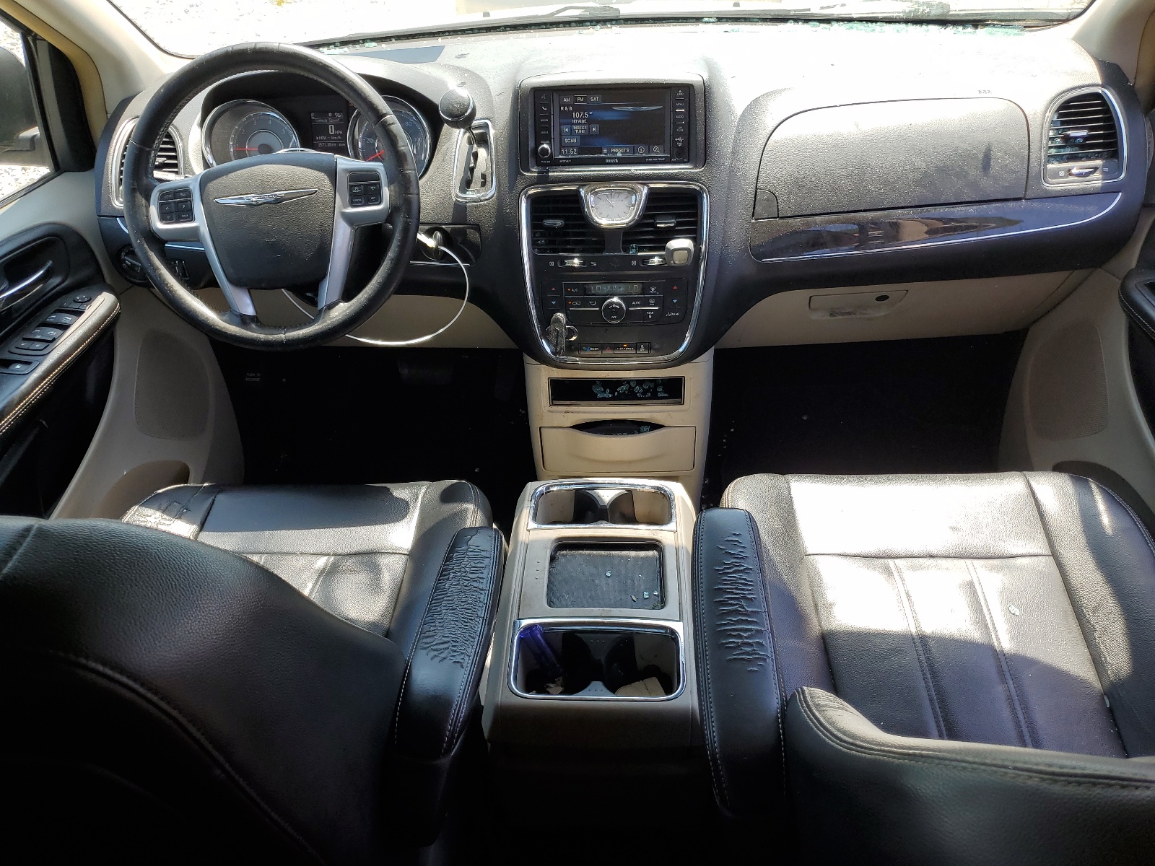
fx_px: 868
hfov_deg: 67.3
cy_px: 433
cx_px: 578
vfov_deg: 53.1
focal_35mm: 26
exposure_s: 1/500
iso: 50
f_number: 1.5
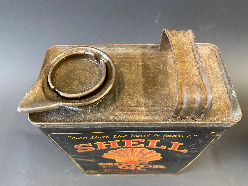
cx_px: 124
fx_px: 186
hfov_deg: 67.3
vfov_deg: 53.1
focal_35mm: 26
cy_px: 93
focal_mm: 4.25
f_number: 1.8
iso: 400
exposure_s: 1/33
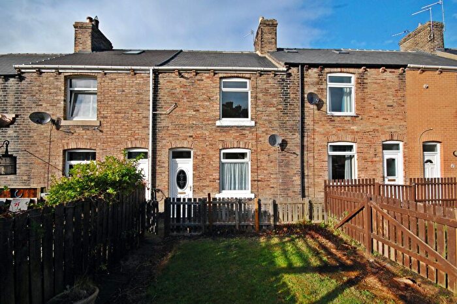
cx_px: 228
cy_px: 152
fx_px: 190
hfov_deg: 100.4
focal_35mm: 15
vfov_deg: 77.3
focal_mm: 10
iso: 800
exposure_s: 1/640
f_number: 13
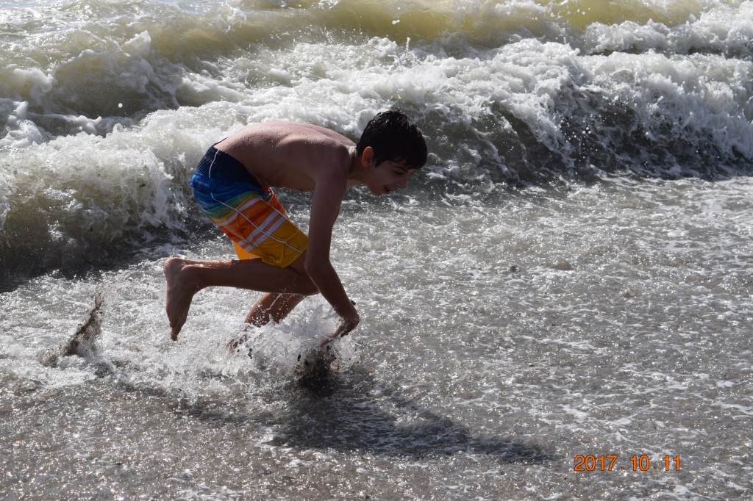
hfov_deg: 24.6
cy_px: 250
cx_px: 376
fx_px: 1725
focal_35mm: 82
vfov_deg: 16.5
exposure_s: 1/2000
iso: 400
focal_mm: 55
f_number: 8
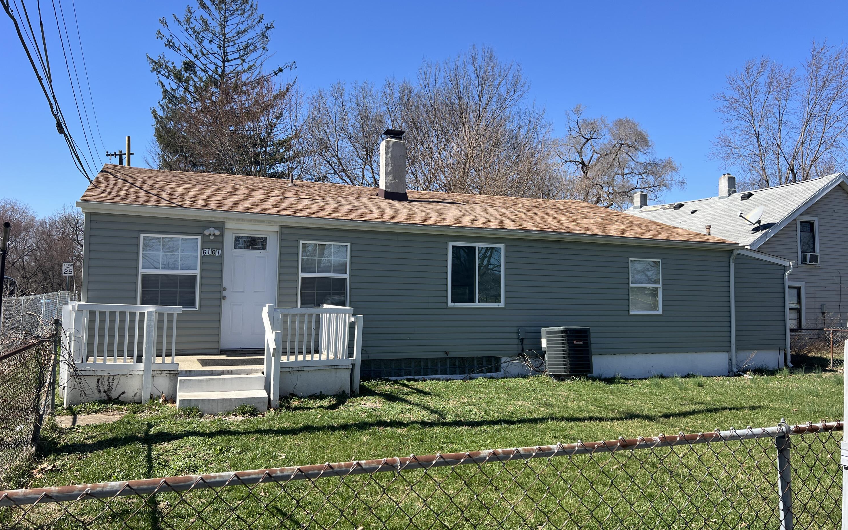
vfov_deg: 44.5
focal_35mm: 28
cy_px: 256
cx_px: 425
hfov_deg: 66.5
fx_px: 647
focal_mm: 5.7
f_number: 1.5
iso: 50
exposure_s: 1/2695
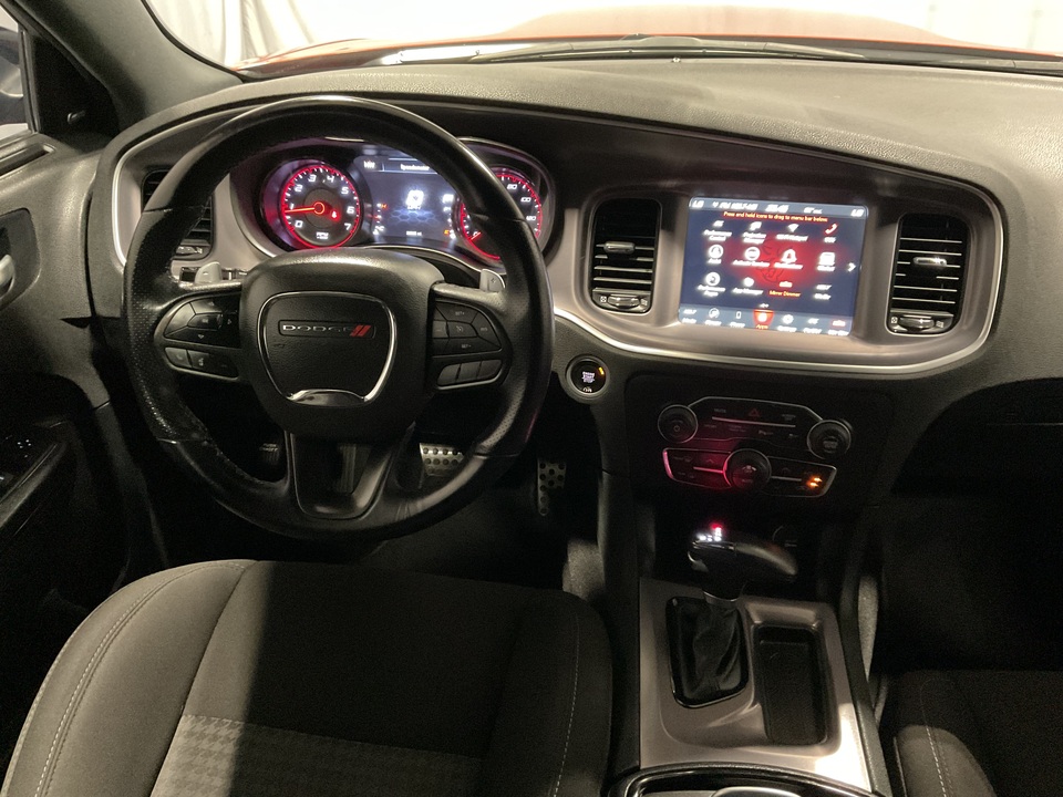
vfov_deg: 48.2
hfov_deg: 61.7
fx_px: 891
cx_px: 532
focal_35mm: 29
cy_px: 398
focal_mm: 3
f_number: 1.8
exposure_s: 1/24
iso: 500
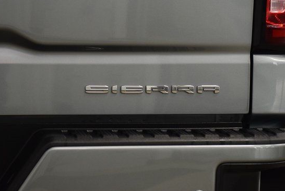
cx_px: 145
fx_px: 974
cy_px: 83
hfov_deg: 16.6
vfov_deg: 11.2
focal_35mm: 123
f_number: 4
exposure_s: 1/125
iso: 1600
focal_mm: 70
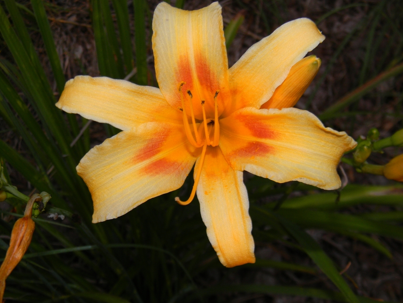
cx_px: 201
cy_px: 136
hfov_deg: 41.2
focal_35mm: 46
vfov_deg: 31.5
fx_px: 536
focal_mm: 7.3
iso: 80
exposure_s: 1/30
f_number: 7.6
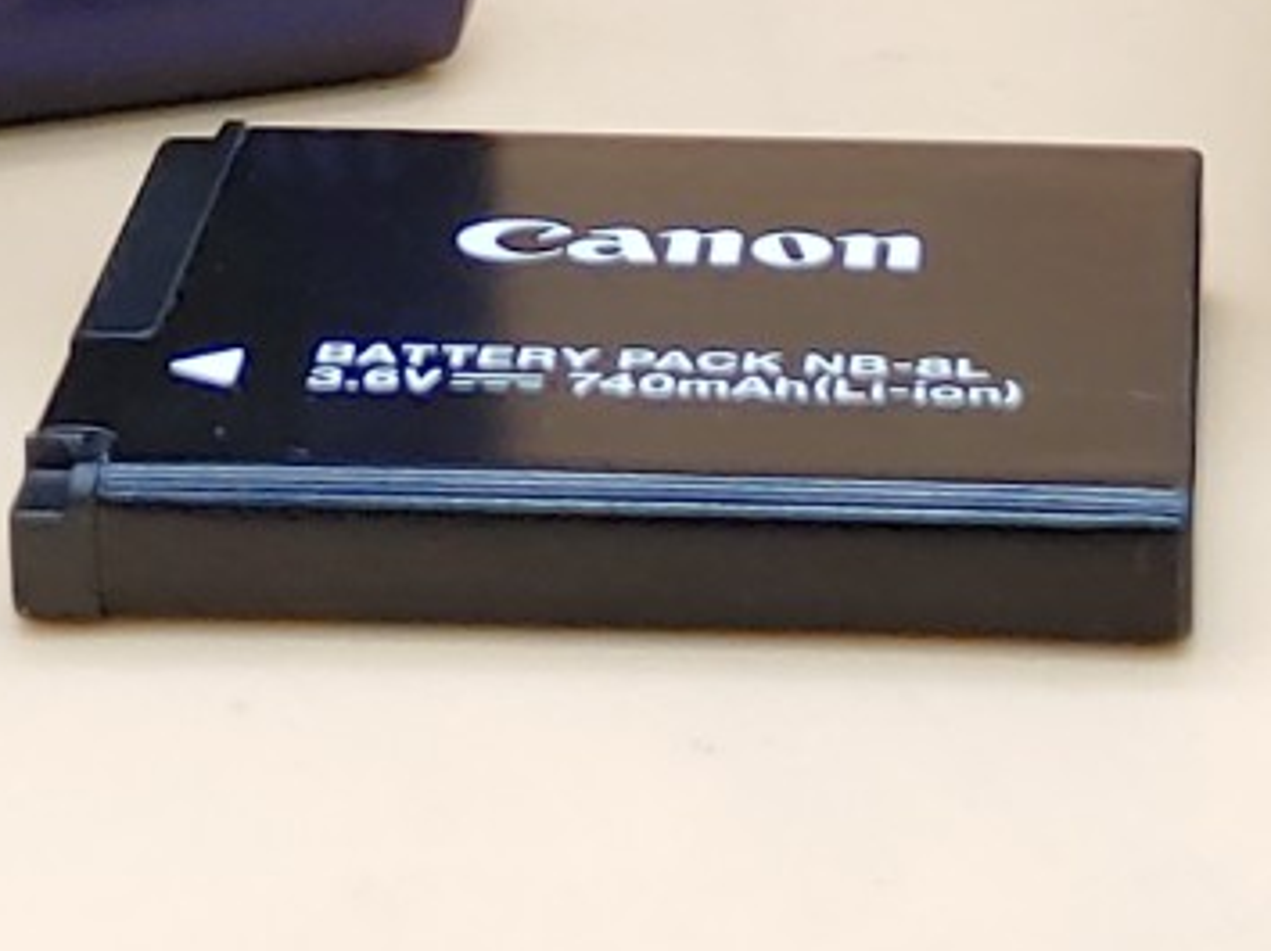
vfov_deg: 8.6
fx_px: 6128
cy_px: -574
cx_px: 438
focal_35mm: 167
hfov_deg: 11.8
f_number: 1.8
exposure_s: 1/120
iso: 50
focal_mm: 4.36
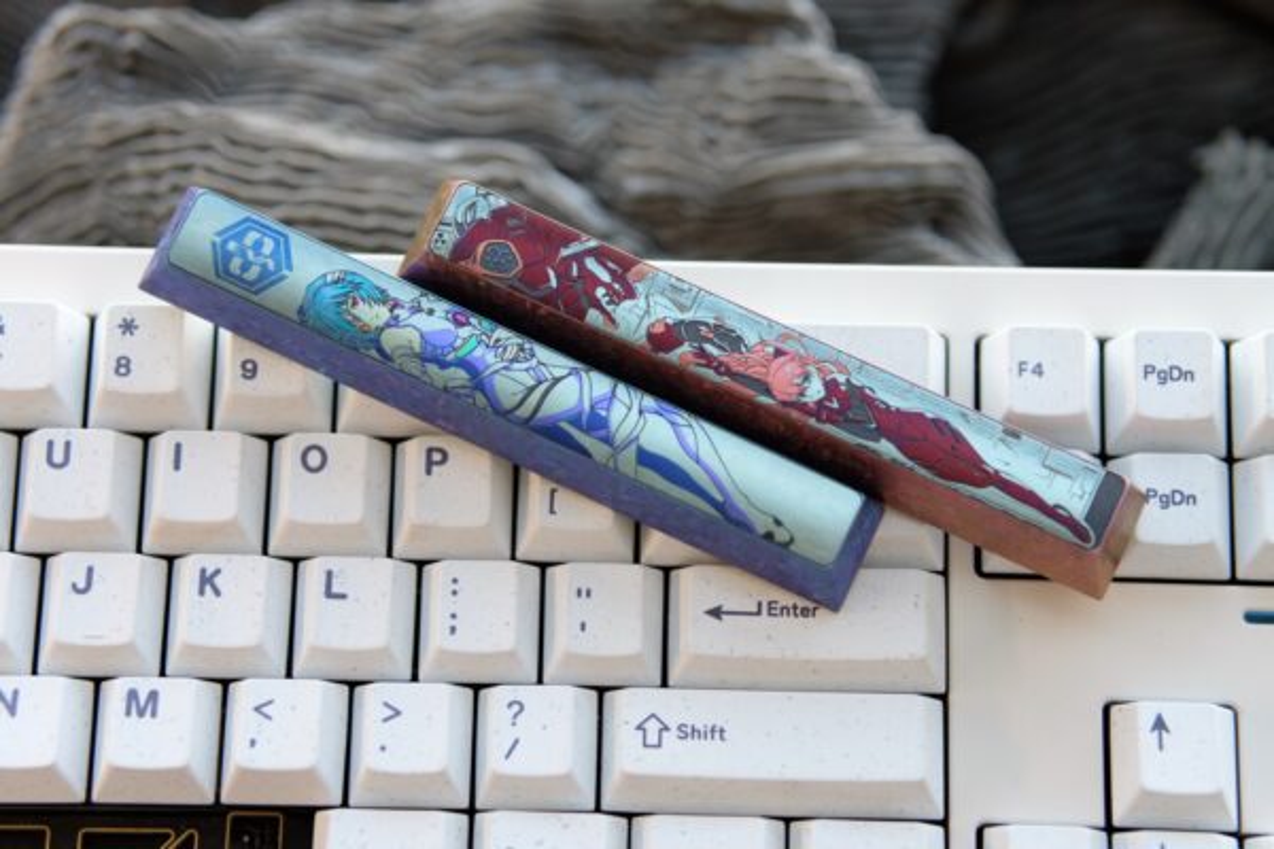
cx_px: 637
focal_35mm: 84
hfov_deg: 24.2
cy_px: 424
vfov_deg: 16.3
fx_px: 2972
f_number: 2.5
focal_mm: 56
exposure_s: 1/140
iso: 200
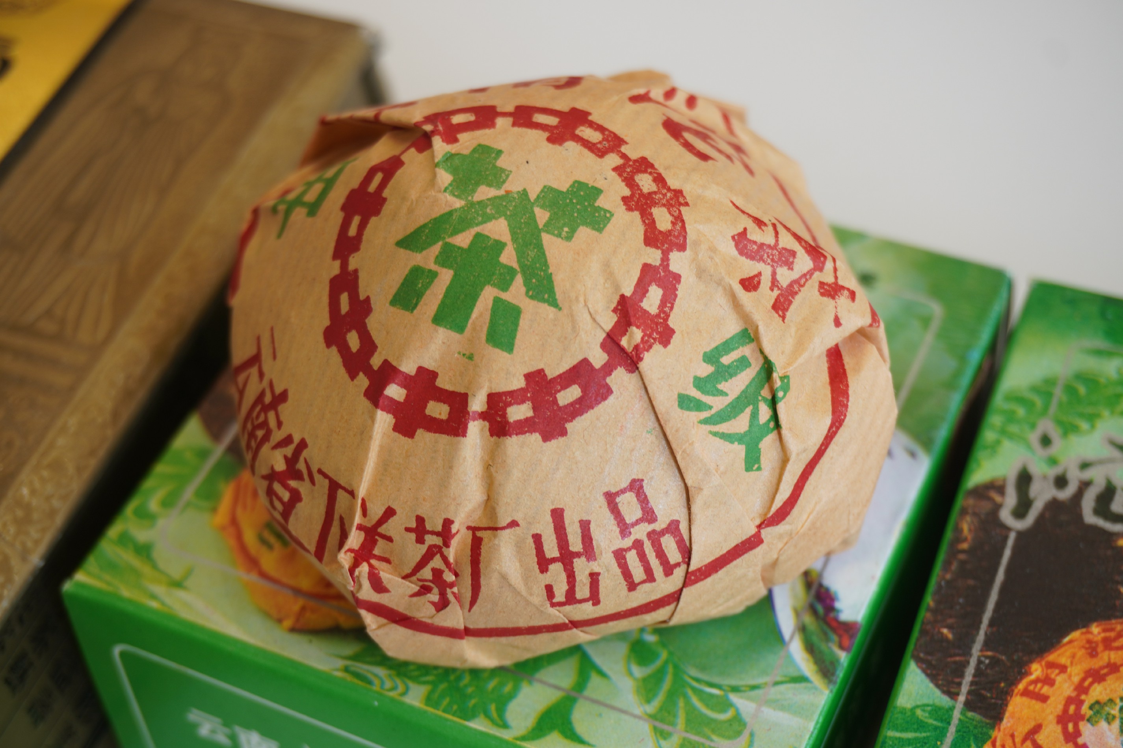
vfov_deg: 22.1
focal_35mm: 62
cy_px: 374
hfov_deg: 32.6
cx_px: 562
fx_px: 1918
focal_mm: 41
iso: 100
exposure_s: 1/30
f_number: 5.6
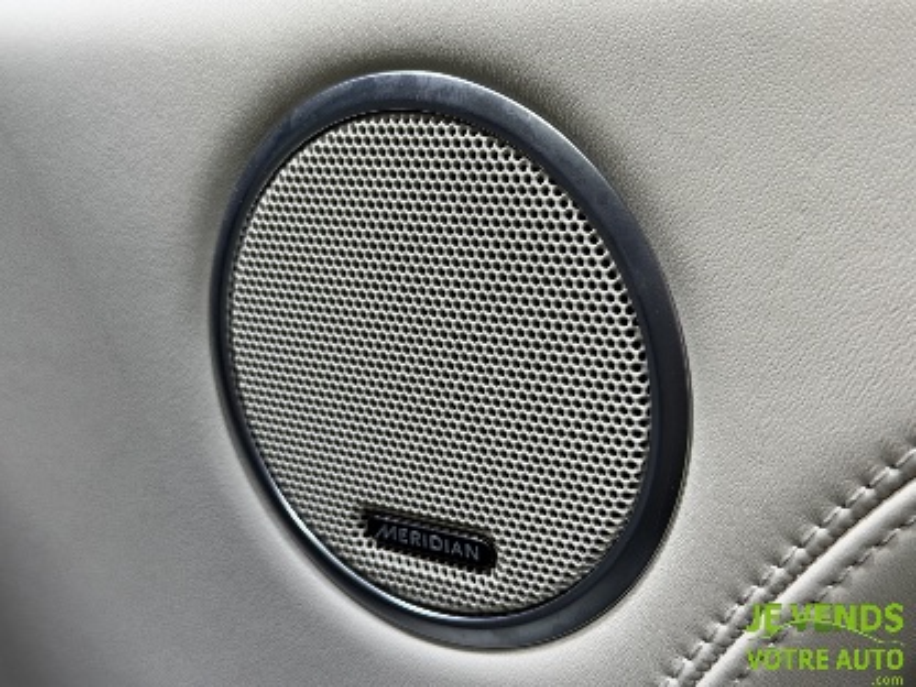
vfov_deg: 30.3
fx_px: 1270
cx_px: 458
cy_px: 344
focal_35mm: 48
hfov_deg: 39.7
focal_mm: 6.76
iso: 50
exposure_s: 1/100
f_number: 1.78
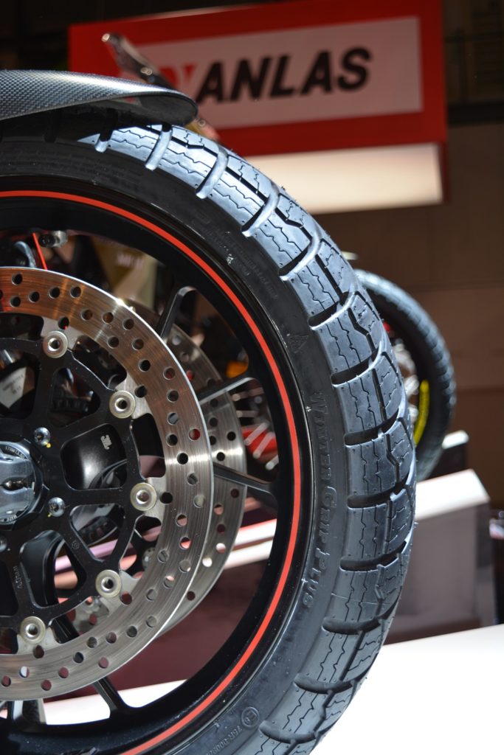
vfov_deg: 42.3
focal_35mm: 46
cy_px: 378
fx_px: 976
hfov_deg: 29.0
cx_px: 252
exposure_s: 1/125
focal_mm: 31
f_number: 4.2
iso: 220
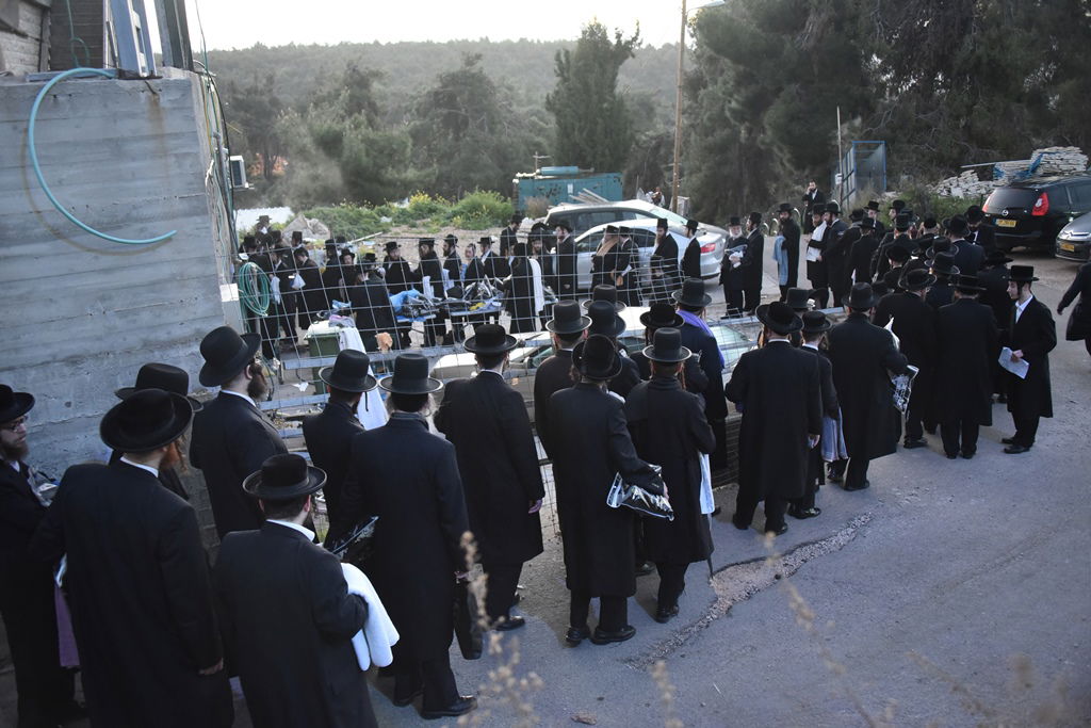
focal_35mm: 35
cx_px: 546
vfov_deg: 37.9
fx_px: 1061
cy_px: 364
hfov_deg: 54.4
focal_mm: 35
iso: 5000
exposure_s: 1/50
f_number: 4
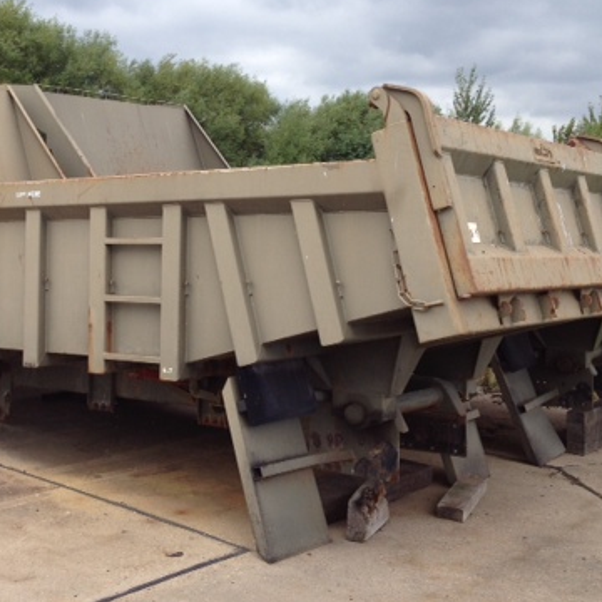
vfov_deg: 31.0
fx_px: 1082
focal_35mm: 55
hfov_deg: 30.9
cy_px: 229
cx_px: 214
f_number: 2.4
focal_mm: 4.28
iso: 64
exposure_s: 1/593
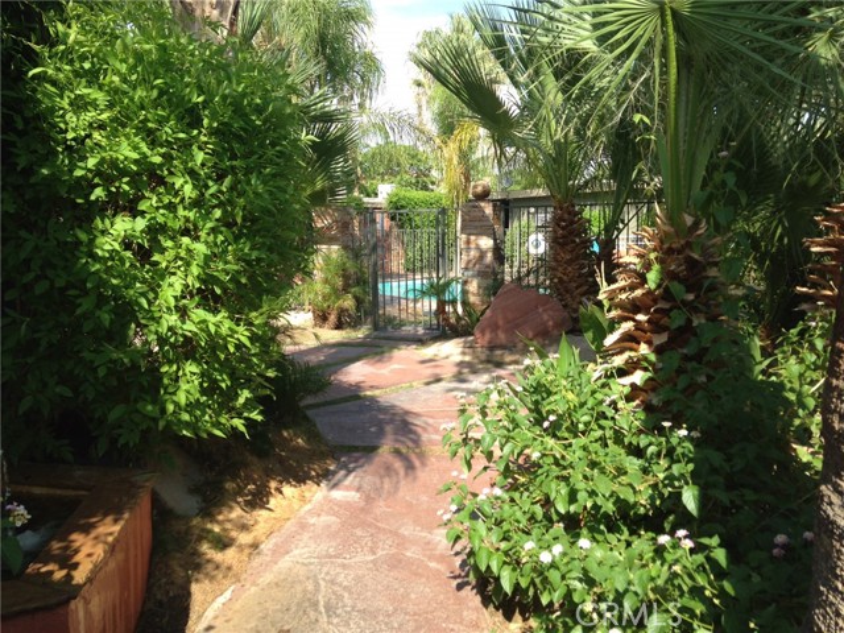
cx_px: 422
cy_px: 316
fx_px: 805
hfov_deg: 55.4
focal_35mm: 33
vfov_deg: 42.9
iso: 50
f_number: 2.4
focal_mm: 4.13
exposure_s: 1/602
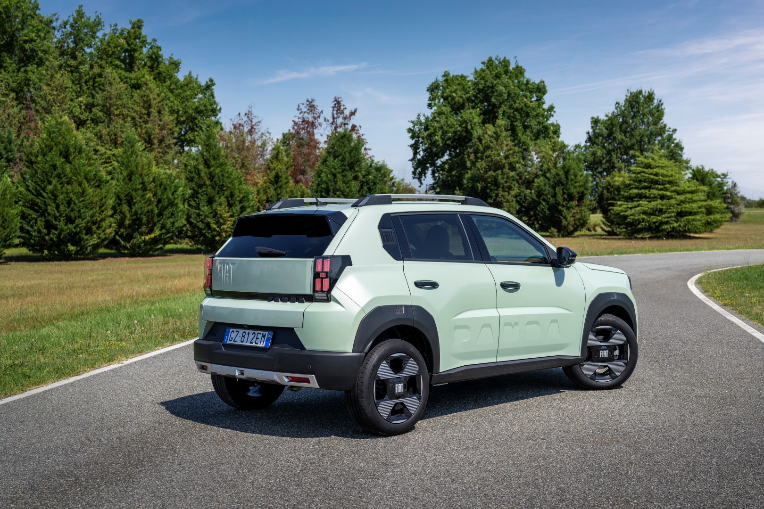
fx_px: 1061
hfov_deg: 39.6
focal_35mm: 50
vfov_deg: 27.0
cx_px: 382
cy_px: 254
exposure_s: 1/800
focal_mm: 50
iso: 64
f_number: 4.5
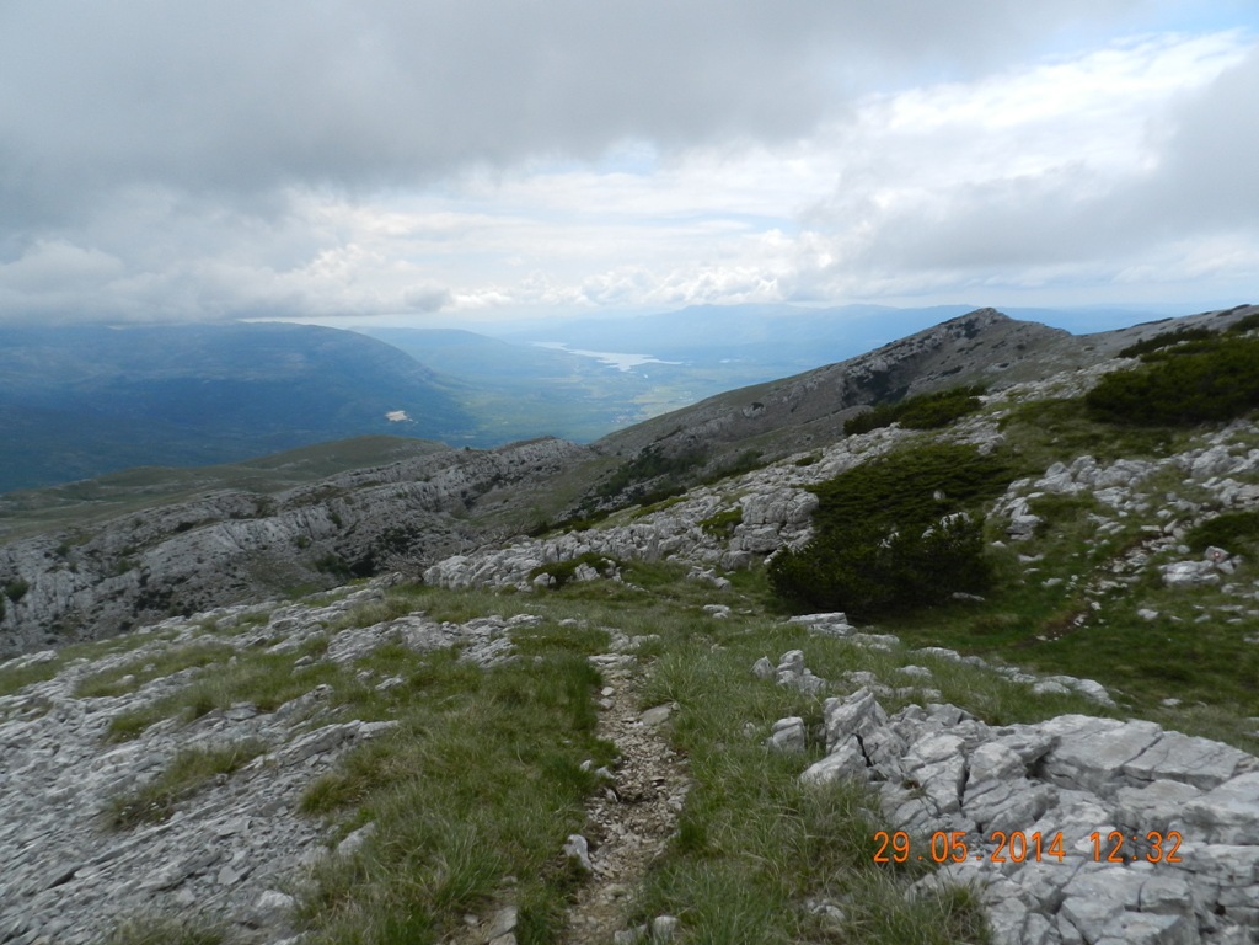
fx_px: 837
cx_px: 630
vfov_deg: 58.9
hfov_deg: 73.9
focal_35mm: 23
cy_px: 472
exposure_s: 1/800
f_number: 4.5
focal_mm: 4
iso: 160
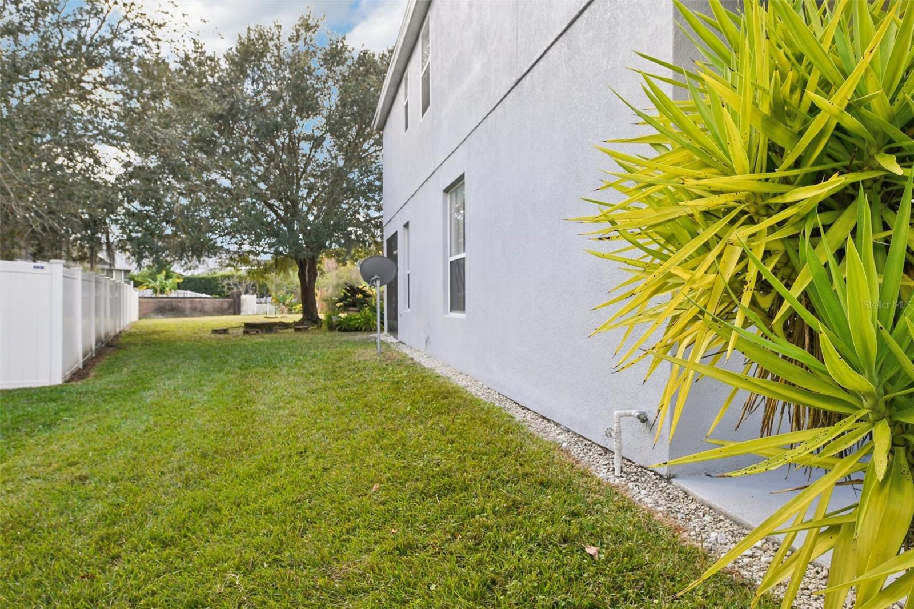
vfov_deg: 53.1
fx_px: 609
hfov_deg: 73.8
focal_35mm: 24
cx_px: 457
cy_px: 304
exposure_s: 1/125
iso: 400
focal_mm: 24
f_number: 8
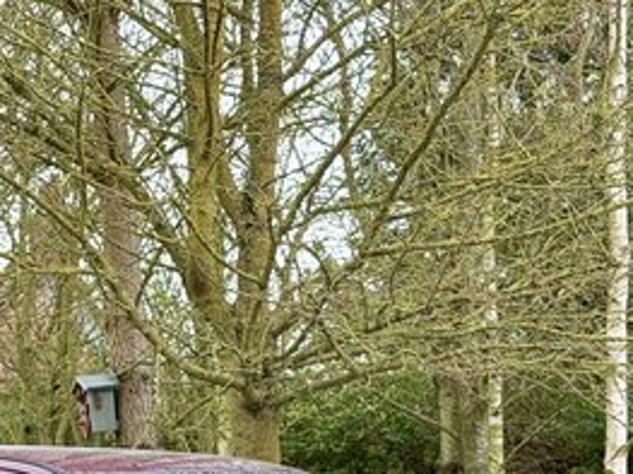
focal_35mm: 146
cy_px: 659
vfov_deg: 9.9
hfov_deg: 13.4
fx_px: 2669
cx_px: 89
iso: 50
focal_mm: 6.76
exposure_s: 1/156
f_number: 1.78
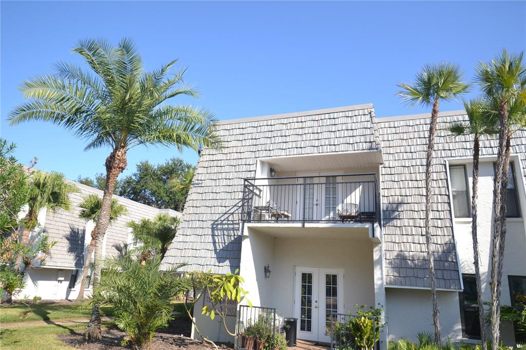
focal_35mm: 24
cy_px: 175
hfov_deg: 73.8
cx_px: 263
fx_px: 351
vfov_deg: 53.1
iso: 100
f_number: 6.3
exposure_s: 1/160
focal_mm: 16
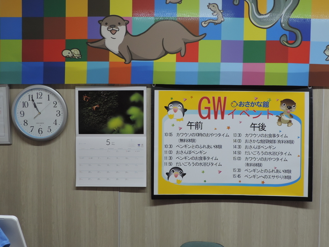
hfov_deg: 43.9
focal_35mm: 43
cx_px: 164
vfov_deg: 33.6
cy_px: 124
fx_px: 409
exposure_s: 1/50
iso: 220
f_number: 3.4
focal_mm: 7.6
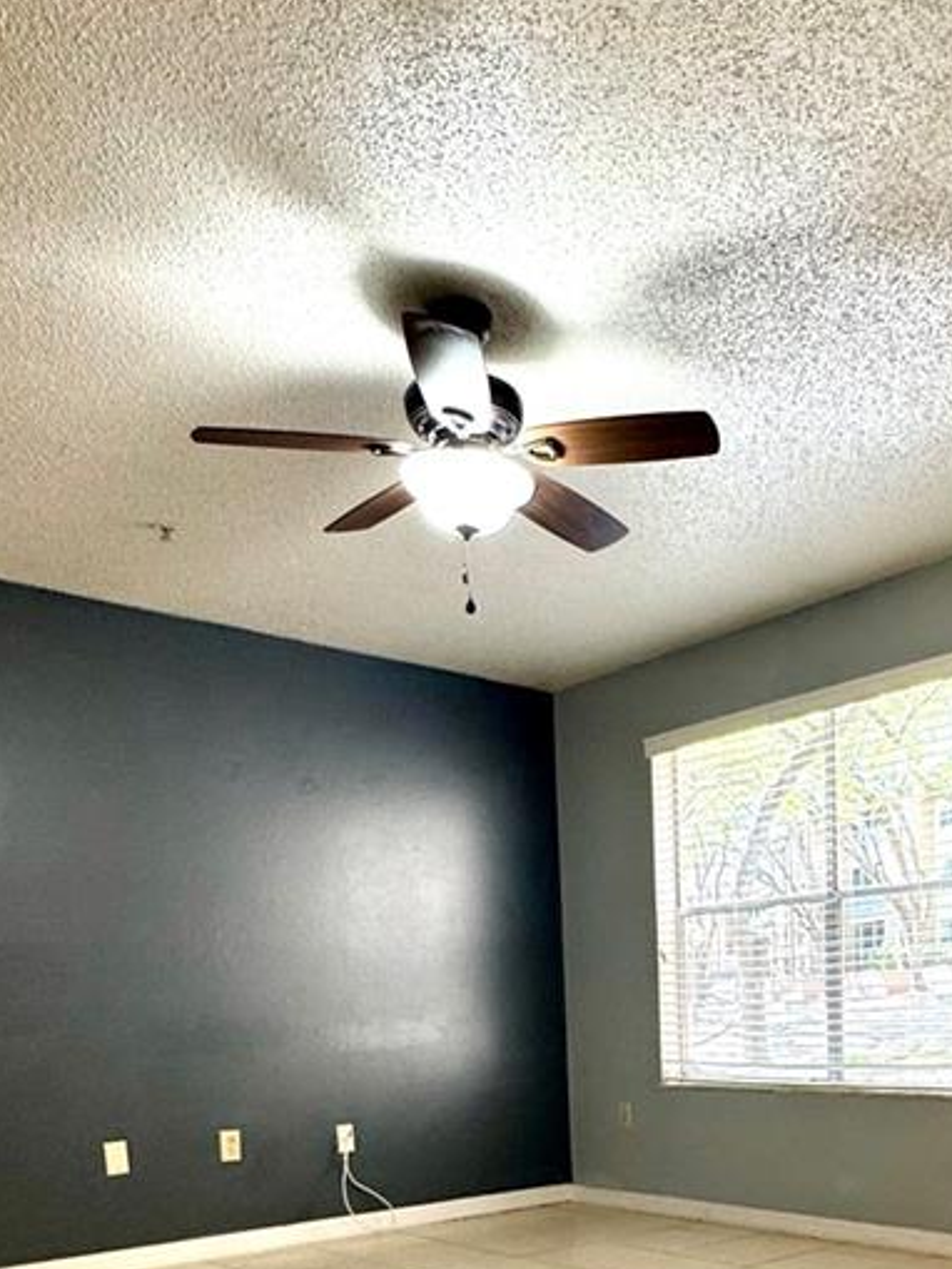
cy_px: 1122
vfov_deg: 49.8
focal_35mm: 33
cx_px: 710
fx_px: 1210
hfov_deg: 41.7
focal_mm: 2.22
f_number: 2.2
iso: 200
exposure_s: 1/120
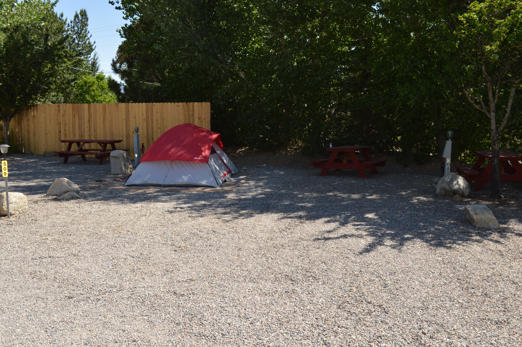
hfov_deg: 53.2
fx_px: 522
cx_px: 261
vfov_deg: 36.8
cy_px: 174
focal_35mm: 36
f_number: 6.3
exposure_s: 1/200
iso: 100
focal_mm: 24
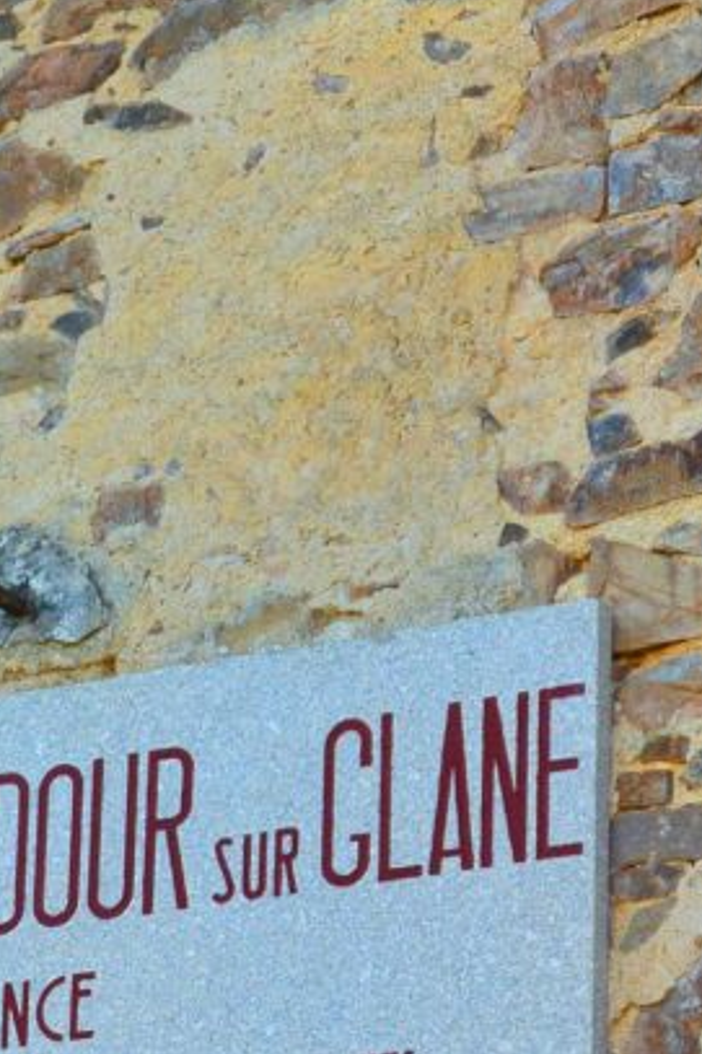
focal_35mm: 186
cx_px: -155
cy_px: 1062
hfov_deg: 7.3
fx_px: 5445
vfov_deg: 11.0
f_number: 5.6
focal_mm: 27.5
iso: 200
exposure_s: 1/125
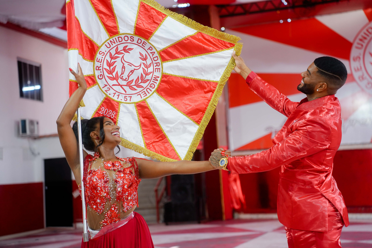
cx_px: 186
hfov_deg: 27.0
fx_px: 775
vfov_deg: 18.2
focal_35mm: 75
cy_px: 124
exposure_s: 1/160
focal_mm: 75
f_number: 2.8
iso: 800
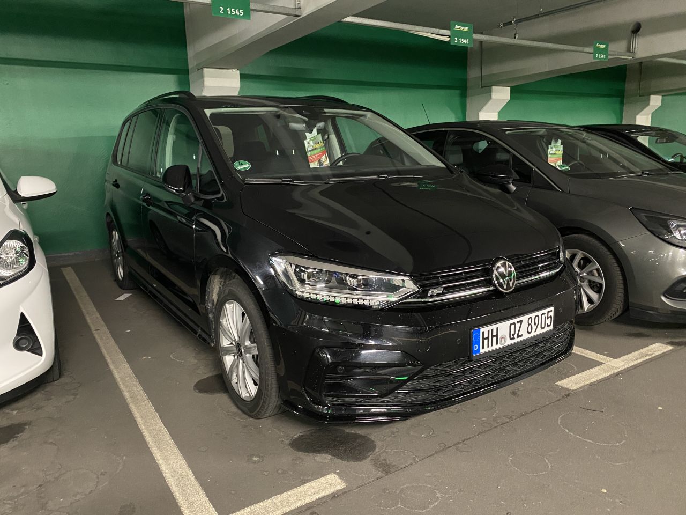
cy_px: 258
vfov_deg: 53.1
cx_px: 343
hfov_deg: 67.3
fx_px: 515
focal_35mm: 26
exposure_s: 1/25
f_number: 1.8
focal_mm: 4.25
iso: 800
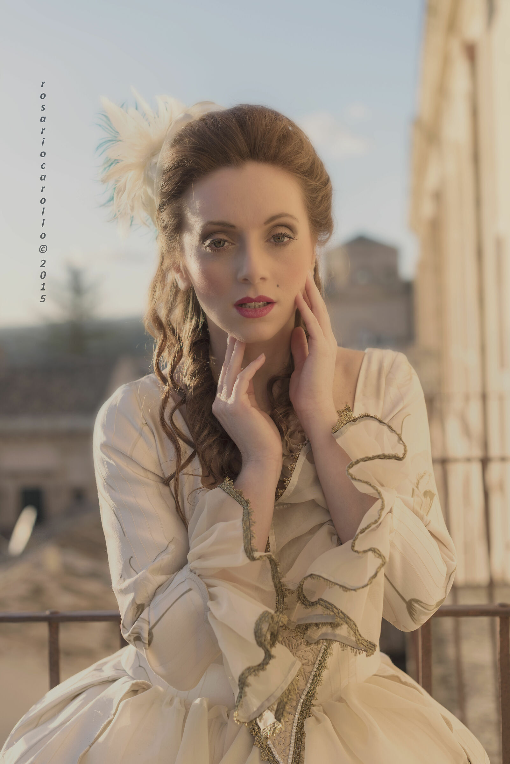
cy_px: 382
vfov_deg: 39.6
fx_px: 1061
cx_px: 255
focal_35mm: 50
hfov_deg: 27.0
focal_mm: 50
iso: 100
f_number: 3.2
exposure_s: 1/800
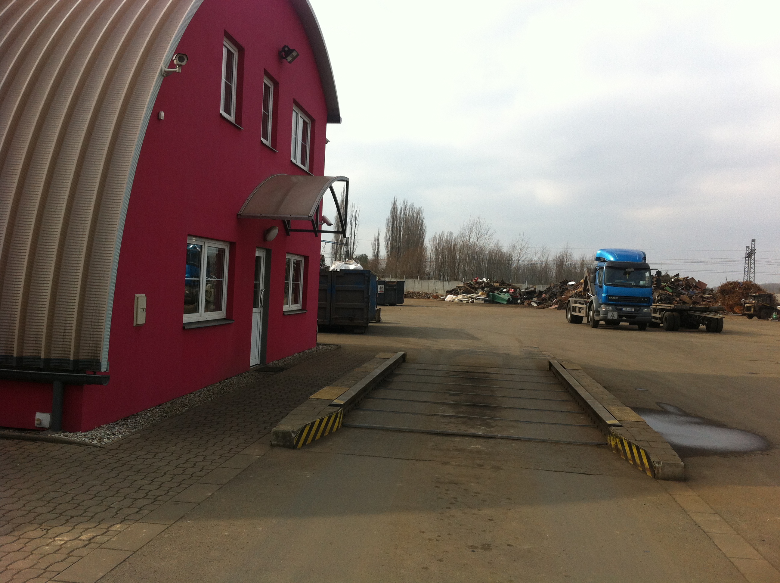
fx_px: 787
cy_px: 292
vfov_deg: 40.6
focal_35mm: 35
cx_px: 390
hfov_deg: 52.7
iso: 80
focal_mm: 3.85
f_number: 2.8
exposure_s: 1/815
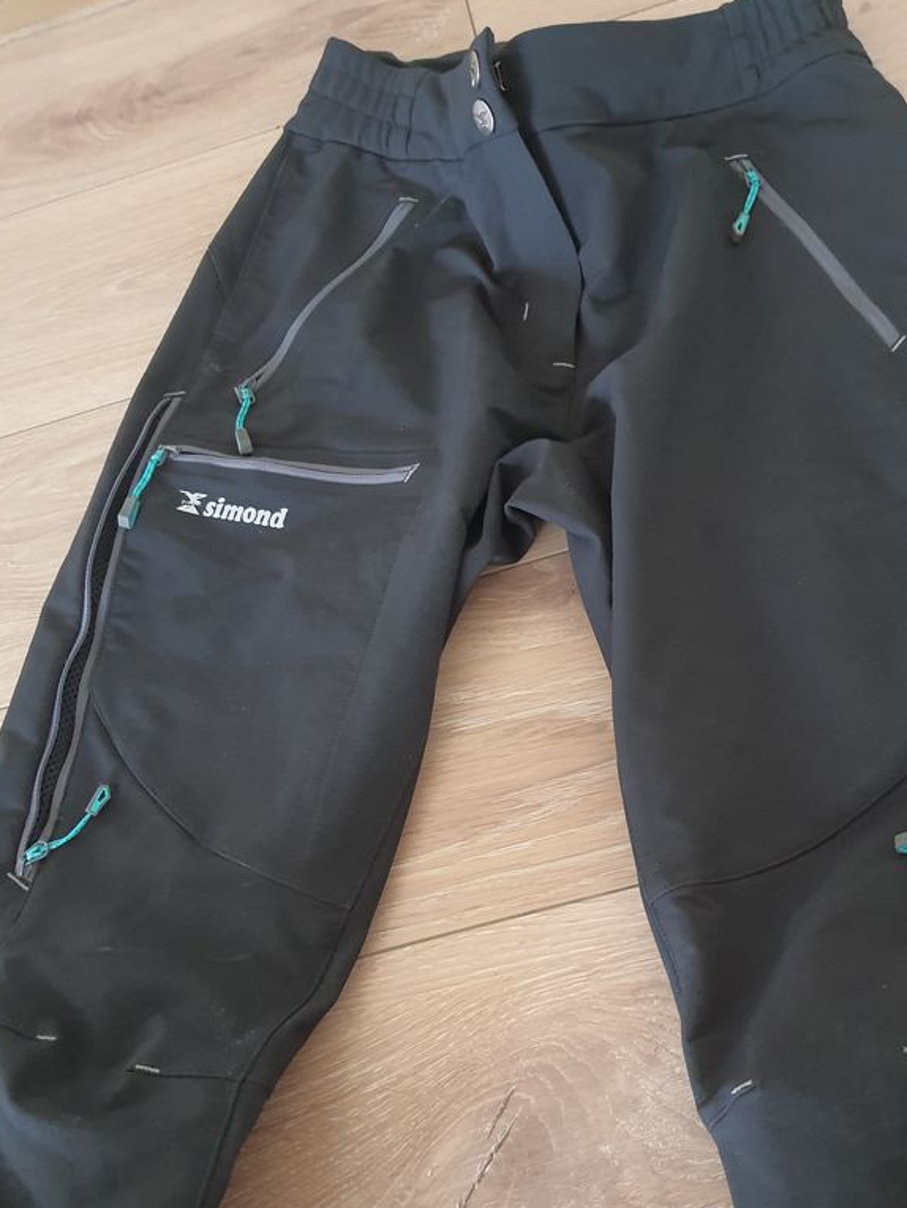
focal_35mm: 34
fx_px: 1187
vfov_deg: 53.1
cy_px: 780
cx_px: 577
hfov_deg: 41.4
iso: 400
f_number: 1.7
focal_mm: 4.32
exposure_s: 1/20
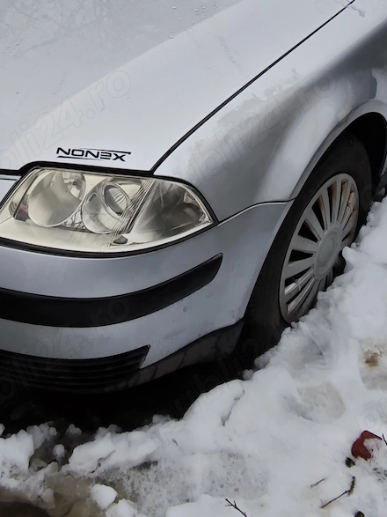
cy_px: -36
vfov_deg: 33.8
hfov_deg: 29.0
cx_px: 139
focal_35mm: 50
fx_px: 746
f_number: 2.2
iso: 50
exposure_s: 1/182
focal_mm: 2.16
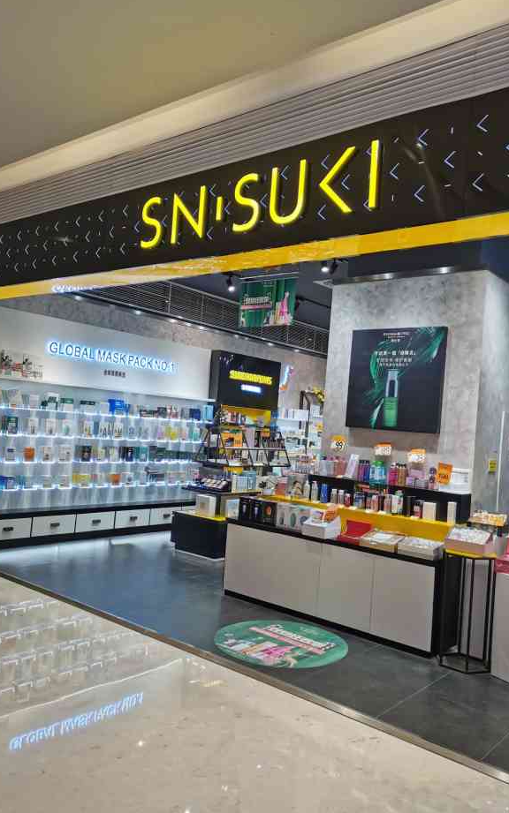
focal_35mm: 29
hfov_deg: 43.1
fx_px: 643
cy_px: 406
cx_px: 283
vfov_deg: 64.6
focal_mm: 5.58
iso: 50
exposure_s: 1/204
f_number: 1.8
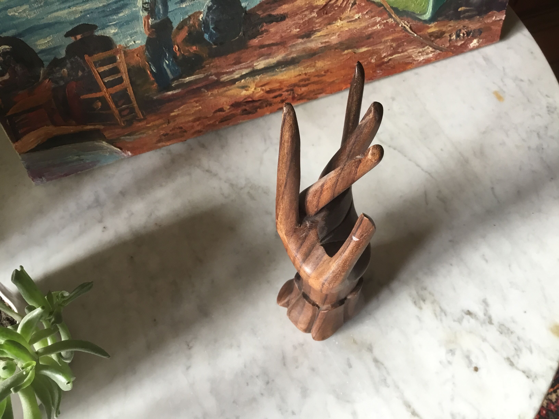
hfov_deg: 58.4
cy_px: 210
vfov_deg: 45.4
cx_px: 280
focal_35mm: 31
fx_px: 501
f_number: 2.4
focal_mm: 3.3
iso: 80
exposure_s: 1/33
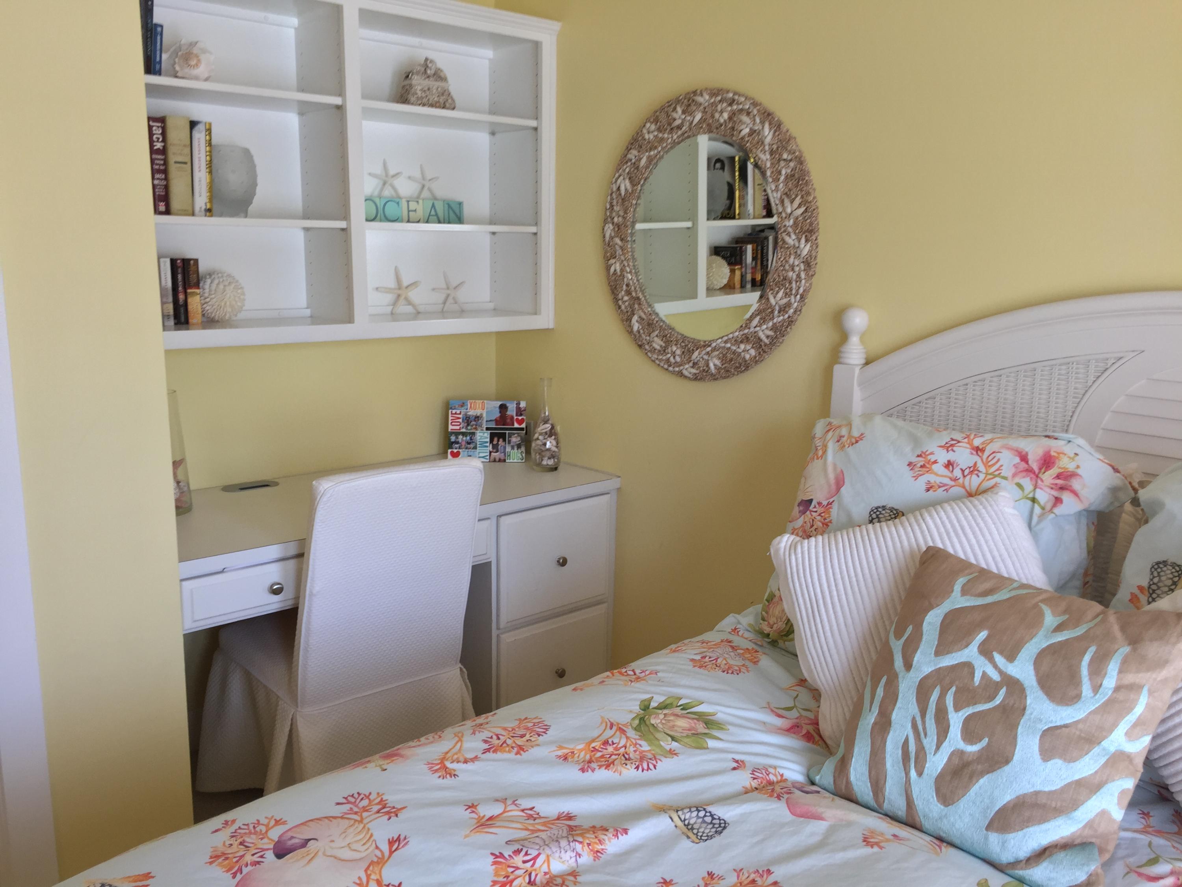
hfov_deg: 61.7
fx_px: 990
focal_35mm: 29
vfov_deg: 48.2
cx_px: 591
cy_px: 444
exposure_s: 1/30
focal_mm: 4.15
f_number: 2.2
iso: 32
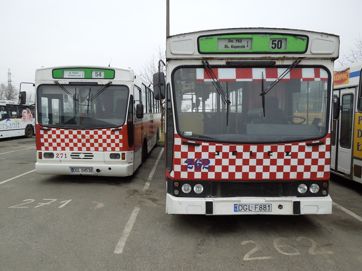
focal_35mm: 25
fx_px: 261
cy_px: 136
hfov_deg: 69.4
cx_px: 181
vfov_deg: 54.9
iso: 100
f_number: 3.3
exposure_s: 1/200
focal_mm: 4.5
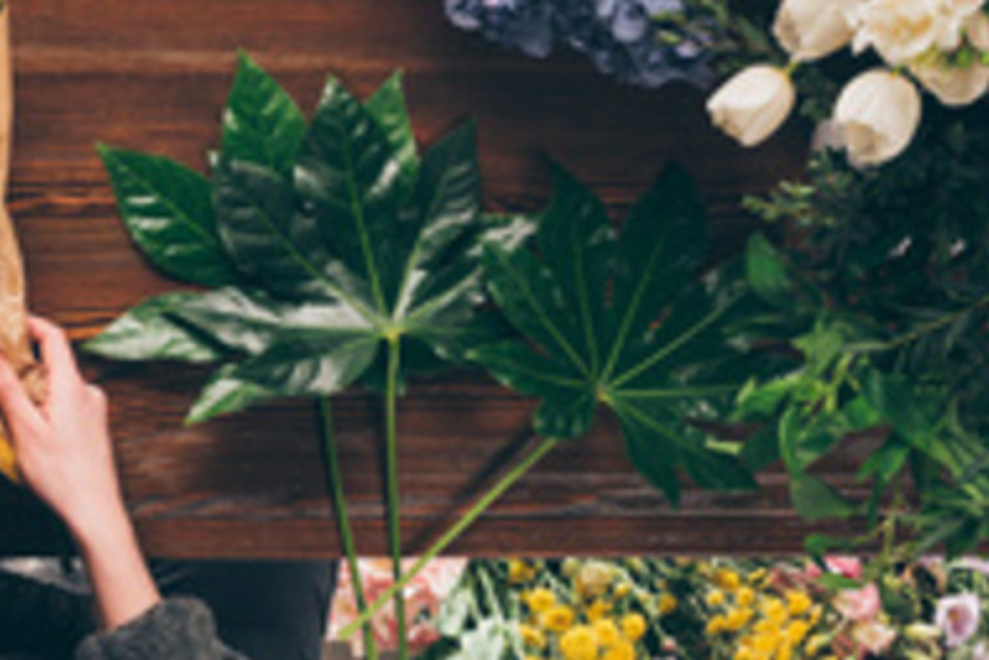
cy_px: 182
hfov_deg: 23.3
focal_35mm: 83
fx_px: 2281
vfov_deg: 16.4
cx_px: -34
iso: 125
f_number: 13
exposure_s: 1/160
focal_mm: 35
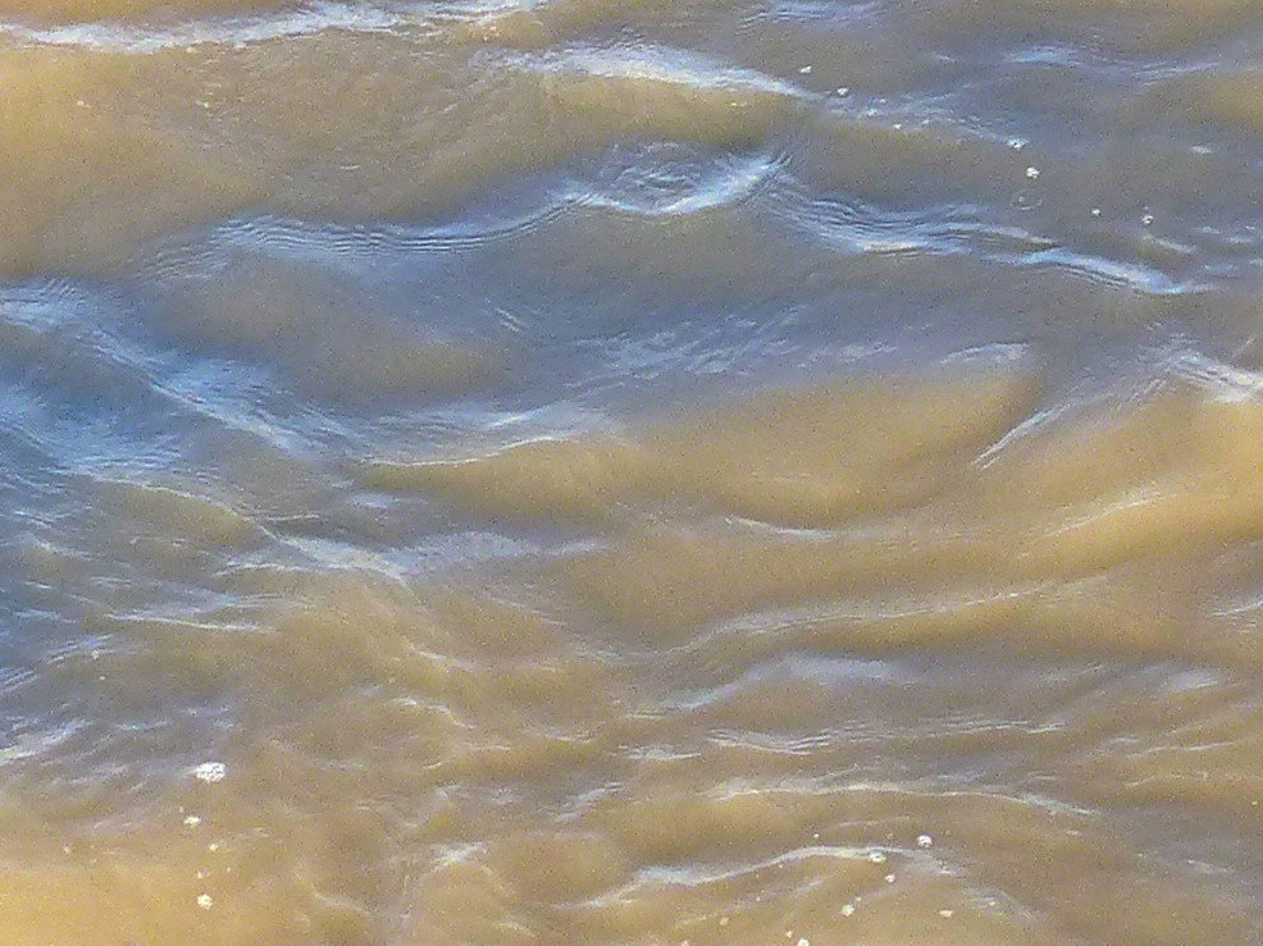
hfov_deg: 4.2
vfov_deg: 3.1
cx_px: 1843
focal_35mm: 471
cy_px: -538
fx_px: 17181
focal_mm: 20.9
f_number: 3.5
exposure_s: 1/125
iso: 100
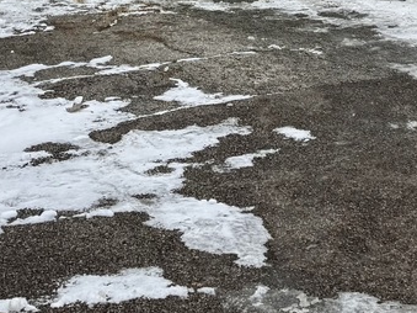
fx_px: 1228
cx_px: 225
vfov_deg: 12.5
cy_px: -338
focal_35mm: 102
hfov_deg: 19.3
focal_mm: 6.76
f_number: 1.78
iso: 80
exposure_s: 1/1689
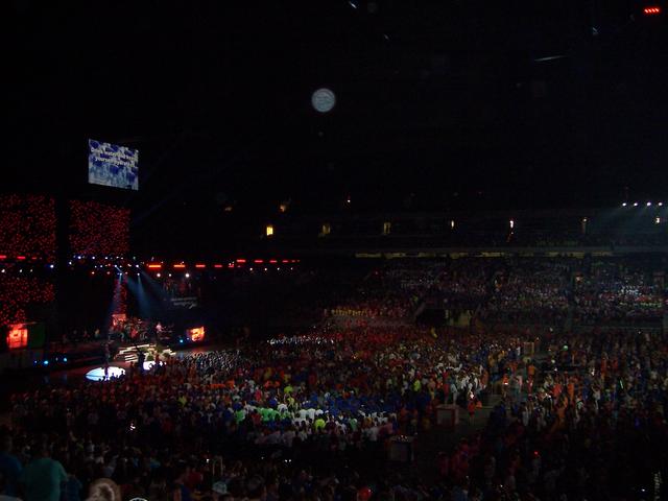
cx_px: 334
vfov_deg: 39.7
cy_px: 250
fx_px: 695
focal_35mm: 36
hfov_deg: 51.4
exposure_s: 1/60
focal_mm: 6
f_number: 3
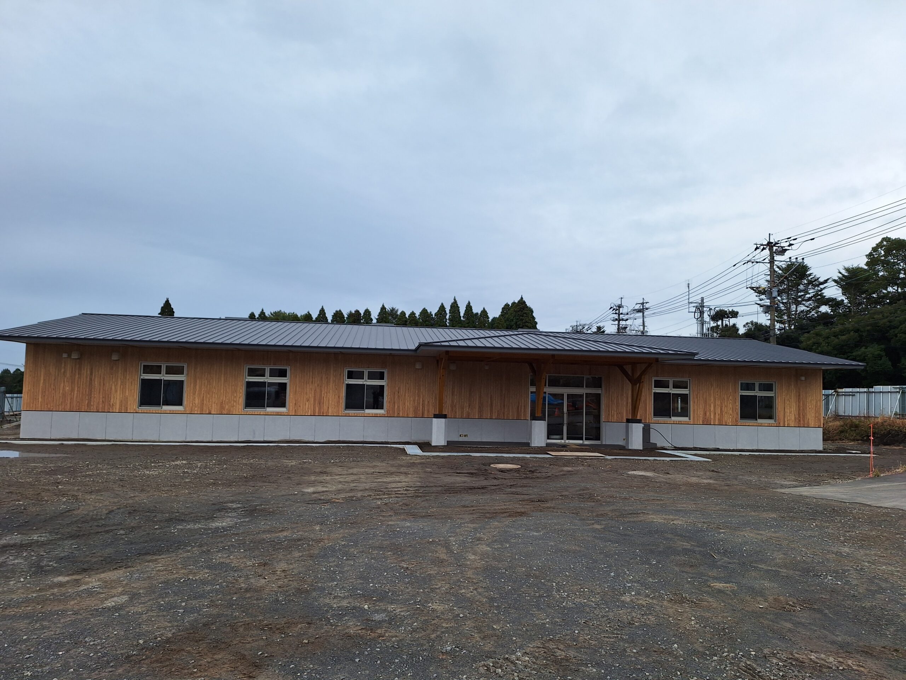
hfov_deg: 73.9
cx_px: 453
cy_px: 340
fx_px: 602
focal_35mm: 23
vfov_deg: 58.9
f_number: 1.8
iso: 40
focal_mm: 5.54
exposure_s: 1/141
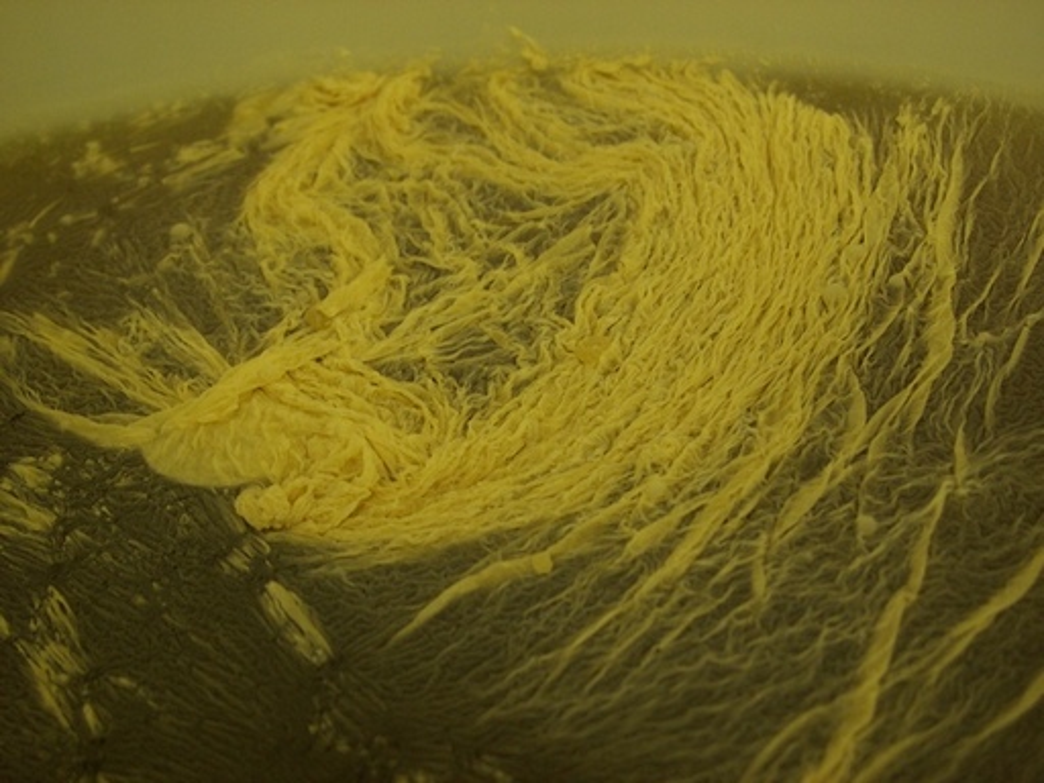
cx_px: 522
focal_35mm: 62
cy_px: 392
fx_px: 1870
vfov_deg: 23.7
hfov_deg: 31.2
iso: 80
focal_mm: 10.28
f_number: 3.2
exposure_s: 1/40
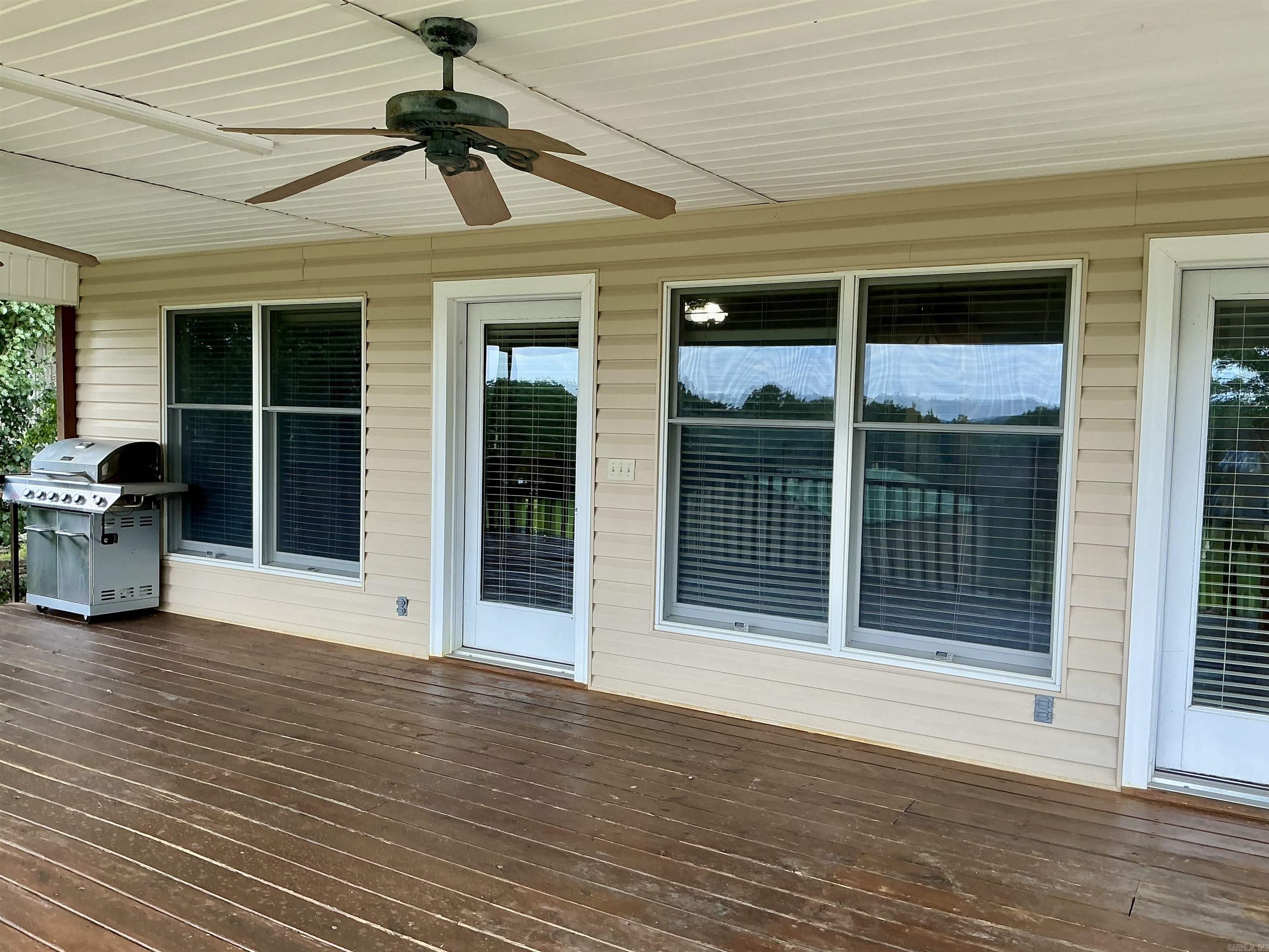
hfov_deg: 61.7
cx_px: 634
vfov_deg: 48.2
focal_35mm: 29
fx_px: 1063
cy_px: 476
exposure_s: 1/120
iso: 25
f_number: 1.8
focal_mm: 3
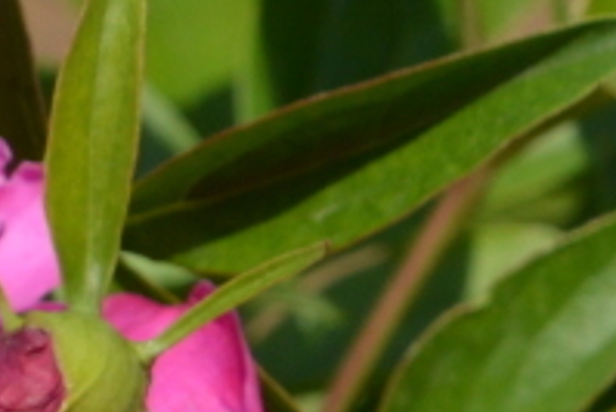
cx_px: -938
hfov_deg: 1.9
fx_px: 18476
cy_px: 900
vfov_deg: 1.3
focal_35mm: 1079
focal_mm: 140
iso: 400
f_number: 18
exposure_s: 1/250
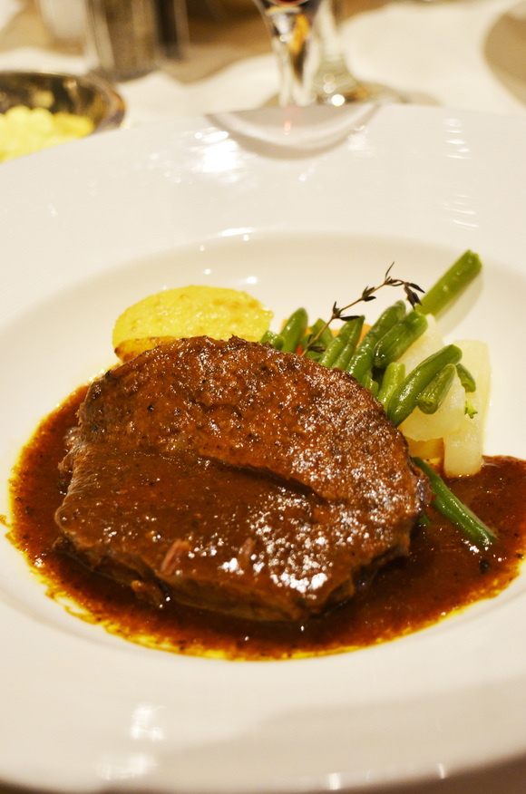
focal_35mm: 60
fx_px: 1321
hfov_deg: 22.5
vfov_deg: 33.5
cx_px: 263
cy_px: 397
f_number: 5
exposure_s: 1/50
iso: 800
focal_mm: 40
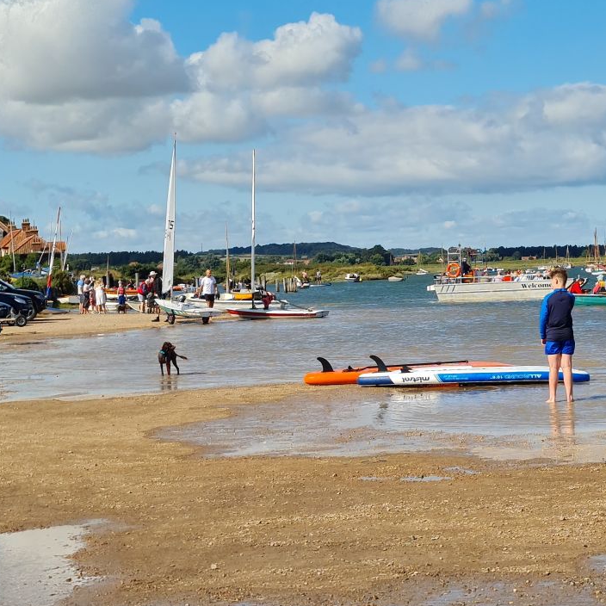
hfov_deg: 52.1
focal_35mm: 31
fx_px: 614
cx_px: 372
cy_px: 302
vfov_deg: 52.5
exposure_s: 1/3636
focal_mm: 5.4
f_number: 1.8
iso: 50
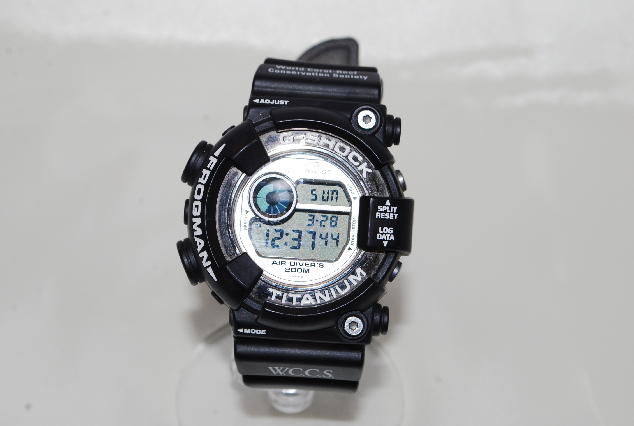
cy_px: 213
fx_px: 1271
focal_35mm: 72
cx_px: 317
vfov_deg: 19.0
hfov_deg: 28.0
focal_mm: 48
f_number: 11
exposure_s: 1/60
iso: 200
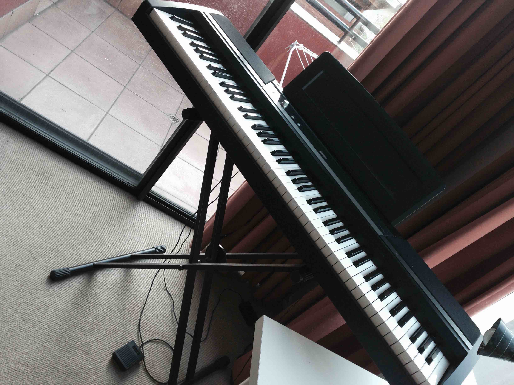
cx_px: 257
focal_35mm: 33
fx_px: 490
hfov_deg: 55.4
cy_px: 192
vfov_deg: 42.9
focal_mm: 4.12
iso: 80
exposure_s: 1/20
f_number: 2.4
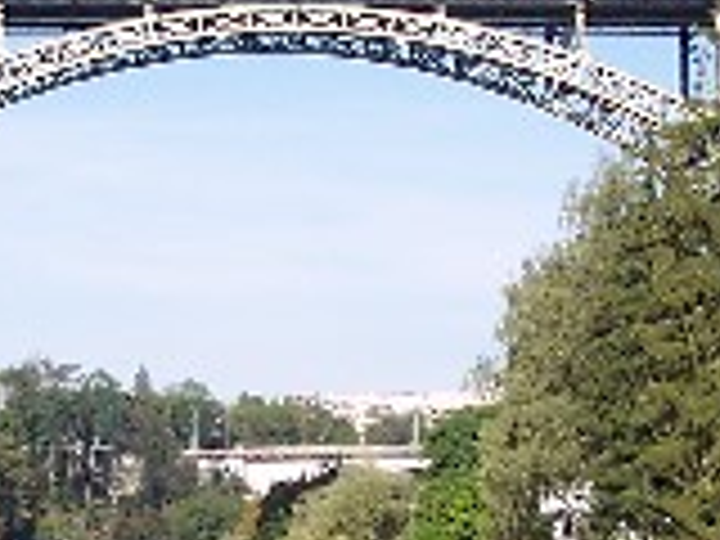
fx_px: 2933
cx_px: 124
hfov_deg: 13.9
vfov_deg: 10.5
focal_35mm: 141
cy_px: 274
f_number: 4.8
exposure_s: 1/500
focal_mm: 8
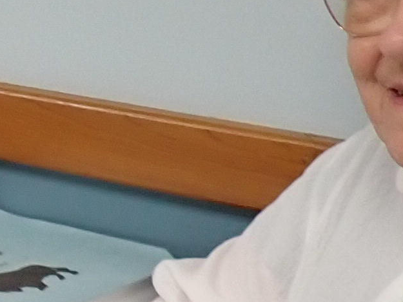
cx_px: -564
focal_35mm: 160
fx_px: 1863
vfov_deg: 9.3
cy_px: 211
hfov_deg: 10.6
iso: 200
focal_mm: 4.5
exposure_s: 1/50
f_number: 2
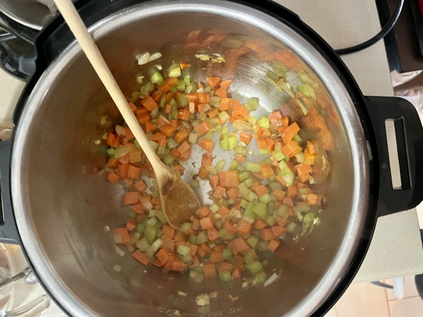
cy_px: 158
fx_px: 318
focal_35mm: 26
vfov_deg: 53.1
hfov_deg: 67.3
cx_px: 212
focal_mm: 5.1
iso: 500
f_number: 1.6
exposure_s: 1/30
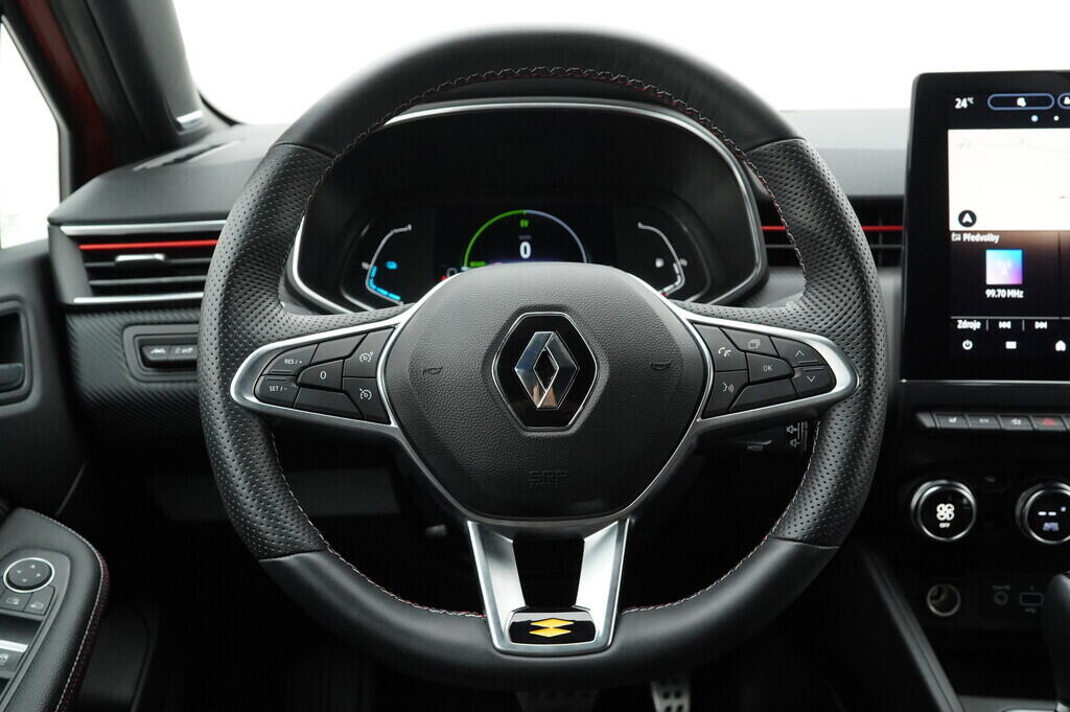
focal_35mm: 36
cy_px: 356
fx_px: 1069
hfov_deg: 53.2
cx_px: 535
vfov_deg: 36.8
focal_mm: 24
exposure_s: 1/160
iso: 2500
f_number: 5.6
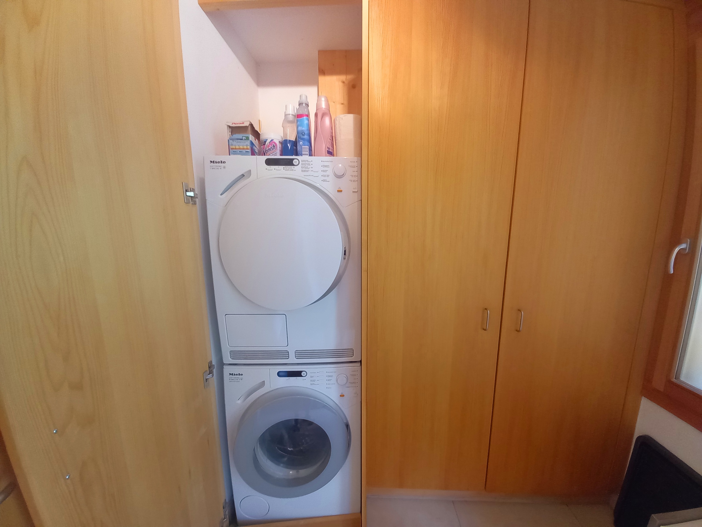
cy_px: 264
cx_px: 351
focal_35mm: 13
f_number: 2.2
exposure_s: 1/33.4
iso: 200
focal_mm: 1.42
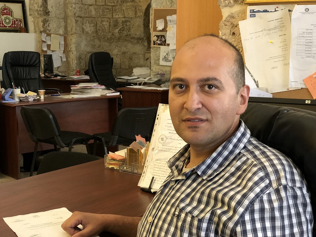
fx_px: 521
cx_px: 158
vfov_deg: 25.7
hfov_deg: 33.8
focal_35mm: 57
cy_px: 118
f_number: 2.8
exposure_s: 1/33
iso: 400
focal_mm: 6.6
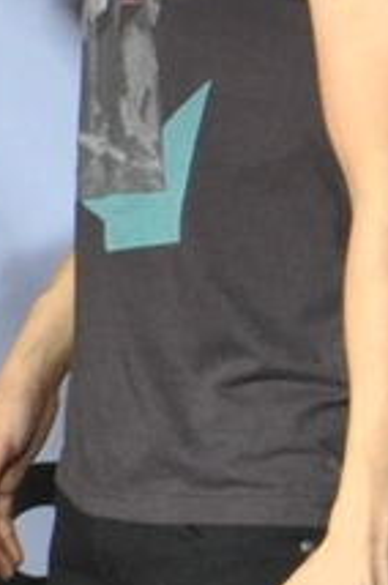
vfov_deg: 1.1
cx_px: 120
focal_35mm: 1894
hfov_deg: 0.7
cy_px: 369
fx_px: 30717
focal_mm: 300
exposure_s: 1/320
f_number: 5.6
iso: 800
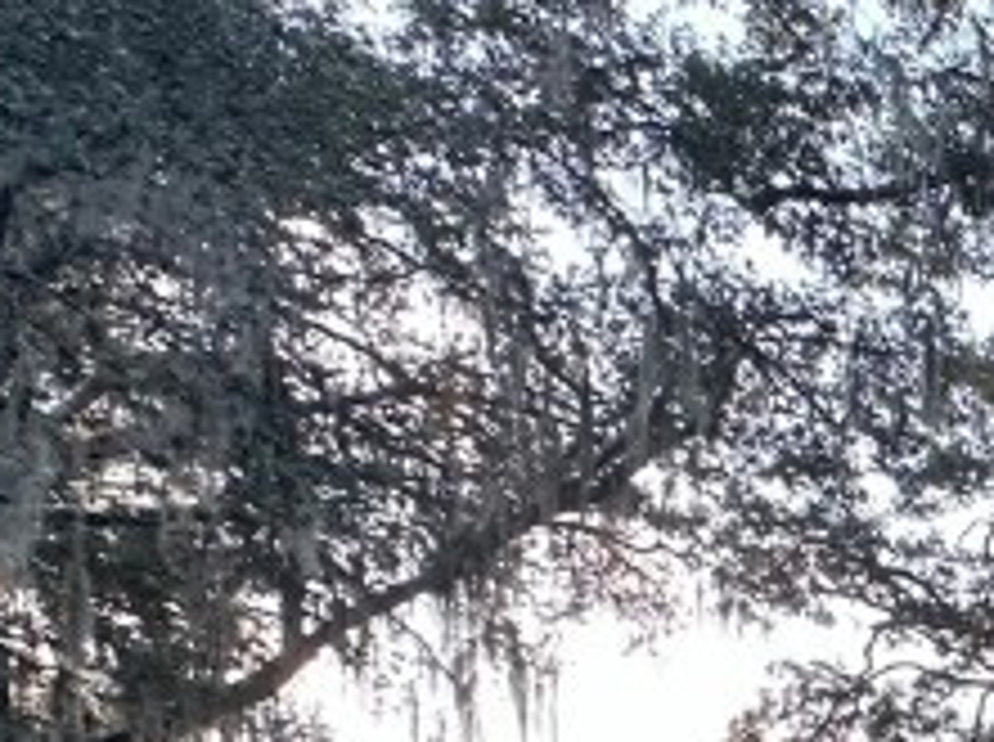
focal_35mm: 65
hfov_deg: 17.8
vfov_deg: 17.9
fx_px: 1863
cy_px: 1340
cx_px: 2091
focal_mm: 2.22
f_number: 2.2
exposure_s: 1/99
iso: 160
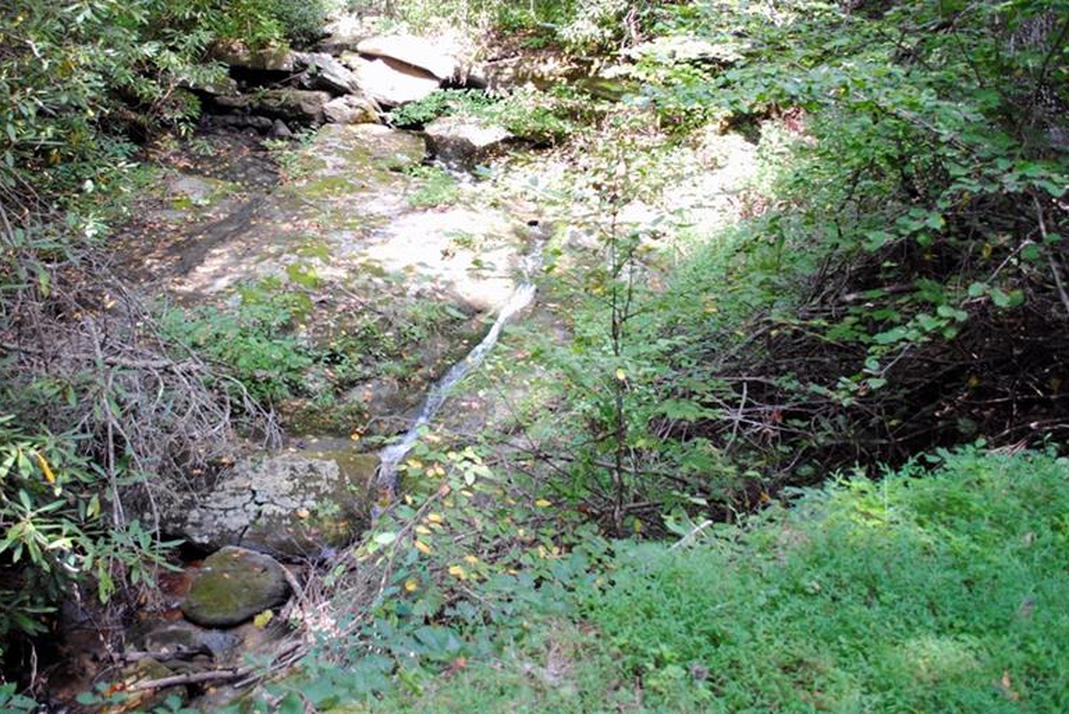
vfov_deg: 36.7
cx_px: 429
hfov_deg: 52.7
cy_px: 276
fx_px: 1070
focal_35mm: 36
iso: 200
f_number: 3.5
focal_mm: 18
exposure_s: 1/50
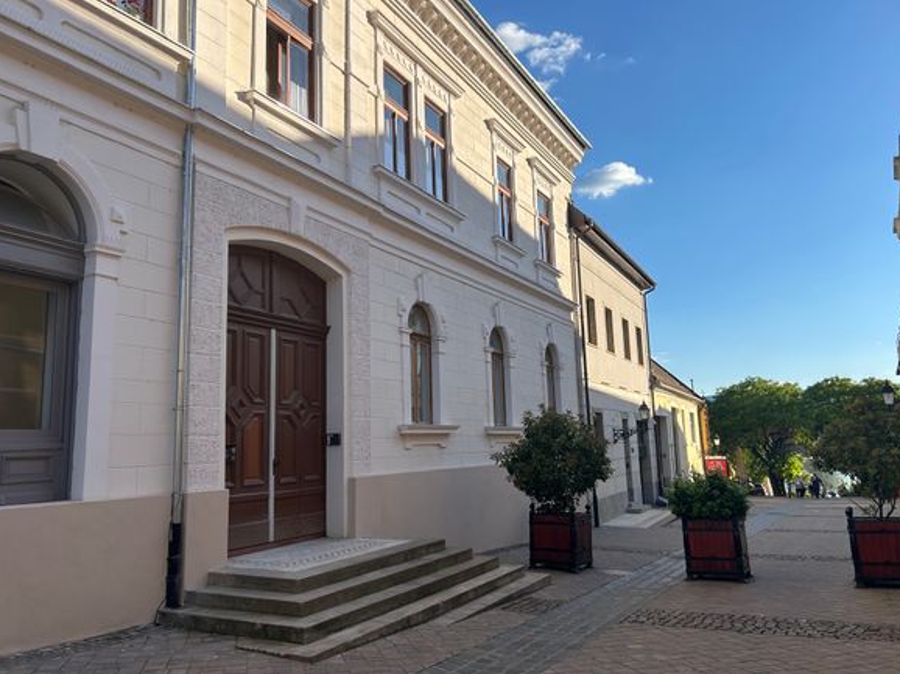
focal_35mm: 27
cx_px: 452
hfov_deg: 65.3
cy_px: 325
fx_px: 702
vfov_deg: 51.3
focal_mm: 5.7
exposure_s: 1/3077
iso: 50
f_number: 1.5
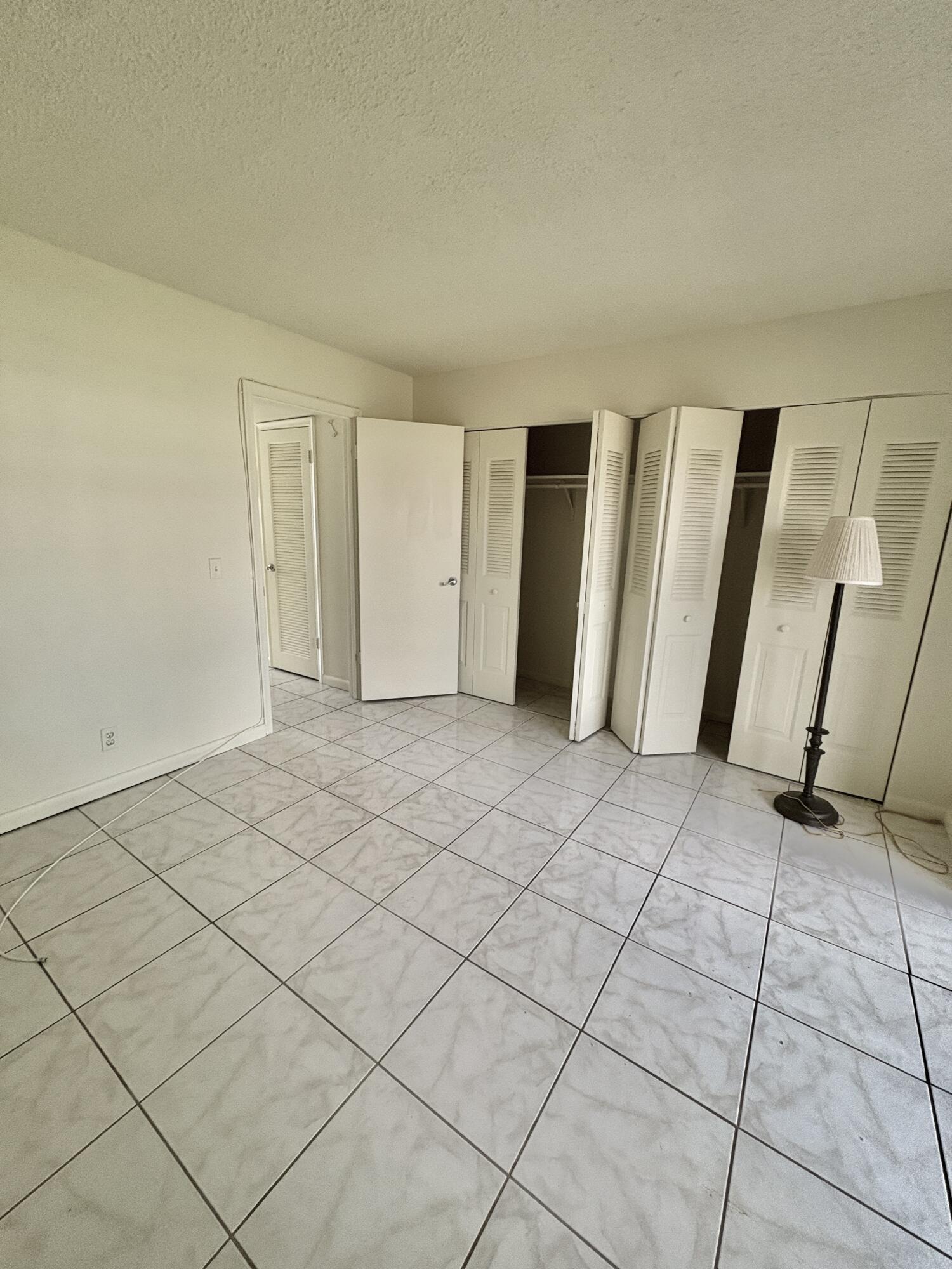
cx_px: 476
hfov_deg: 85.7
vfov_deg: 102.1
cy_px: 634
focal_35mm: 14
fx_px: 513
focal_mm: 2.22
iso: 250
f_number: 2.2
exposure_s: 1/60
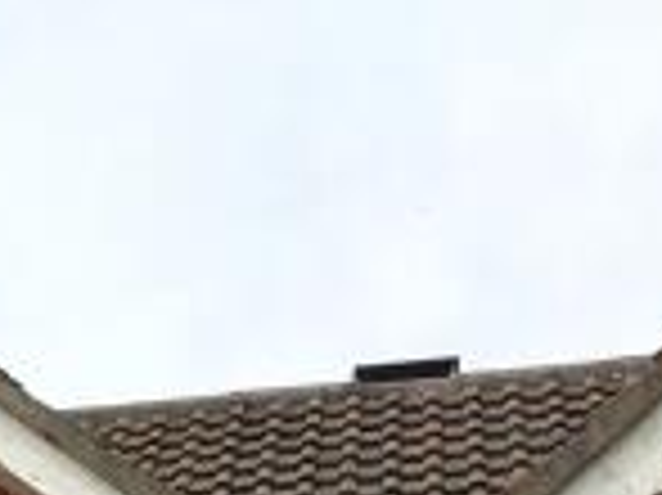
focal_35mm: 202
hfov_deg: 9.3
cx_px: -567
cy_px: 1431
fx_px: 3860
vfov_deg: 6.7
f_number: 2.2
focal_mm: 4.15
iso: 25
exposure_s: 1/2137
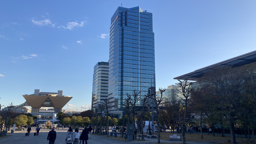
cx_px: 129
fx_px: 210
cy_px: 69
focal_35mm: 31
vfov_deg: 37.8
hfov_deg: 62.6
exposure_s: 1/1091
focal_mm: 3.99
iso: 20
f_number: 1.8
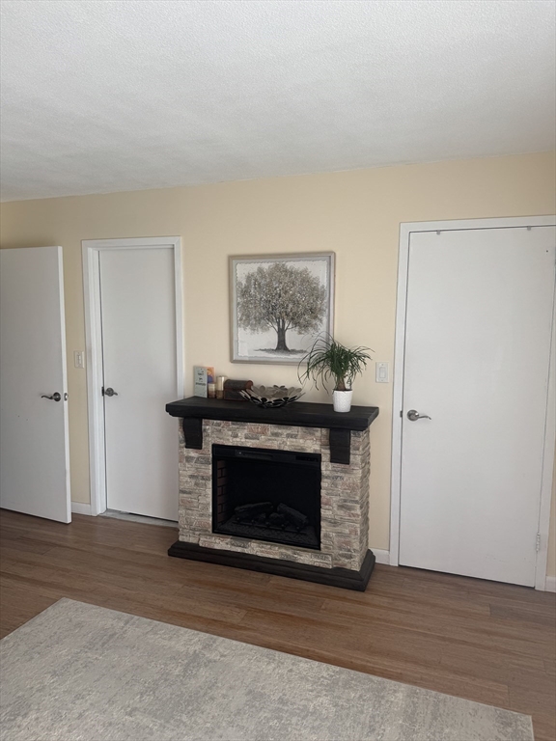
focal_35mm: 24
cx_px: 278
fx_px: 514
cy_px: 370
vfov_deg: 71.6
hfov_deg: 56.8
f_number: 1.78
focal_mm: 6.76
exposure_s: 1/121
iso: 80
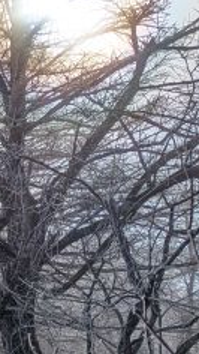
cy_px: 276
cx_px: -215
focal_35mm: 104
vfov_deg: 20.3
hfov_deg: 10.6
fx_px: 974
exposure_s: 1/11905
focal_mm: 5.43
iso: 54
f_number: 1.89
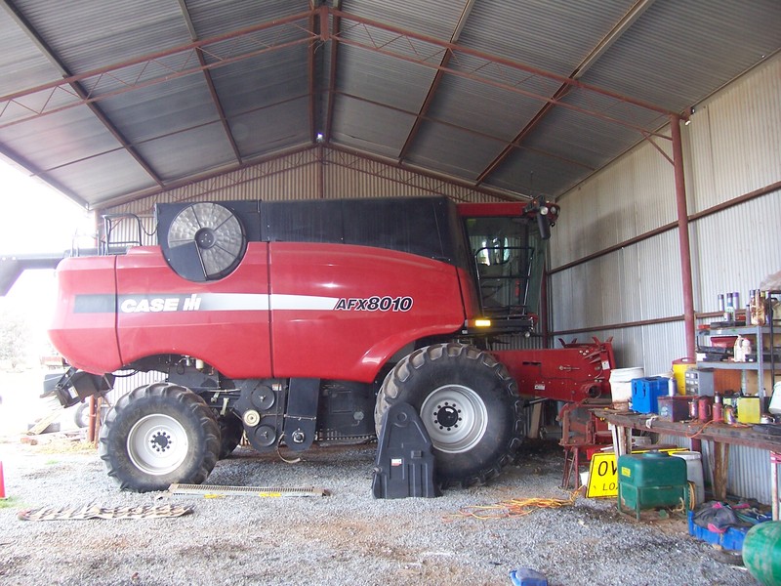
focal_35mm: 34
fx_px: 767
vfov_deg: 41.8
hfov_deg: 54.0
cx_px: 390
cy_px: 293
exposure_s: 1/60
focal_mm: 5.6
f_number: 2.7
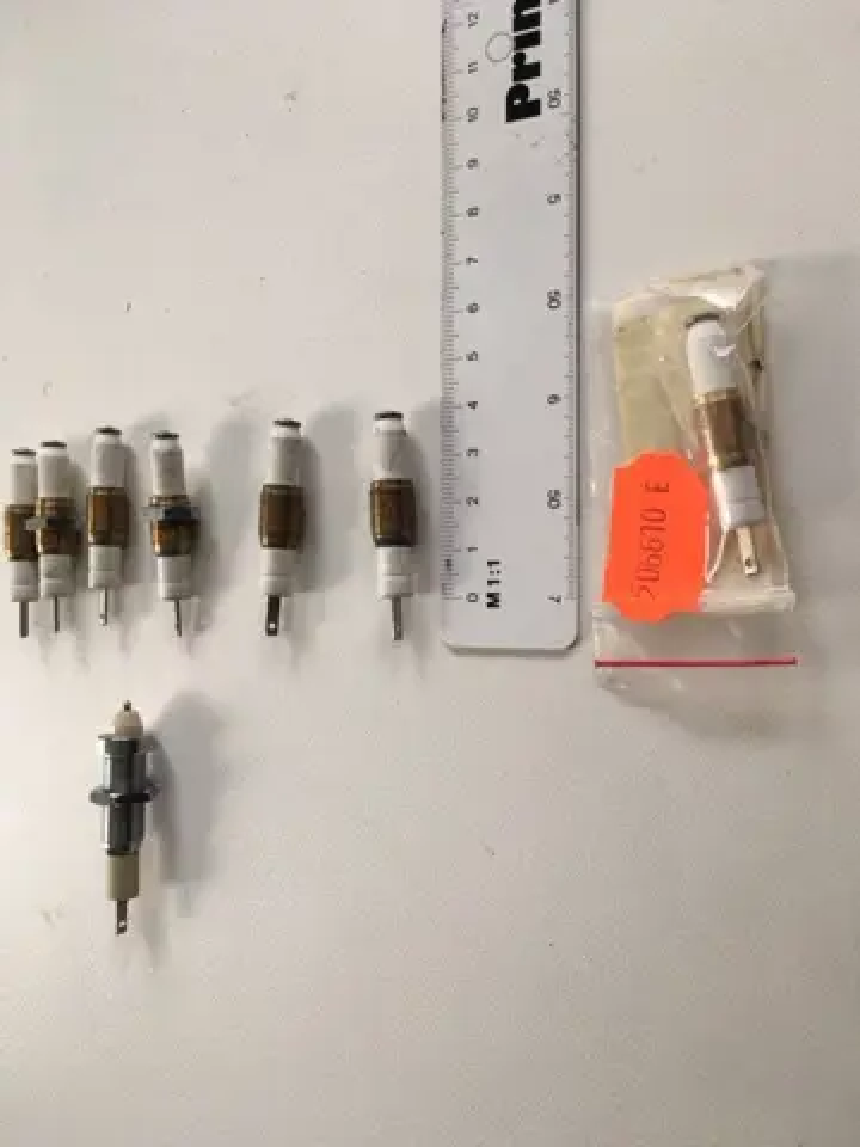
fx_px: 961
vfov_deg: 61.7
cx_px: 430
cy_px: 574
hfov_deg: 48.2
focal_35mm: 29
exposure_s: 1/33
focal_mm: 4.15
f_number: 2.2
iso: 40
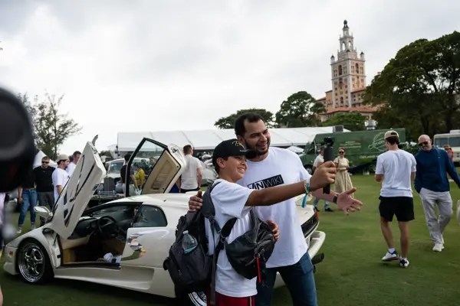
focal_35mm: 28
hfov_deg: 66.4
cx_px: 230
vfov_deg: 47.2
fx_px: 351
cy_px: 153
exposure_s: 1/250
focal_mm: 27.5
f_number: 4
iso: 64
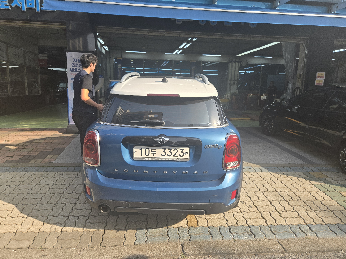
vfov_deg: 58.9
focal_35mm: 23
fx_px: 230
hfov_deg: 73.9
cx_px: 173
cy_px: 130
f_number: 1.8
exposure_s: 1/1742
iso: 80
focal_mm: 5.4
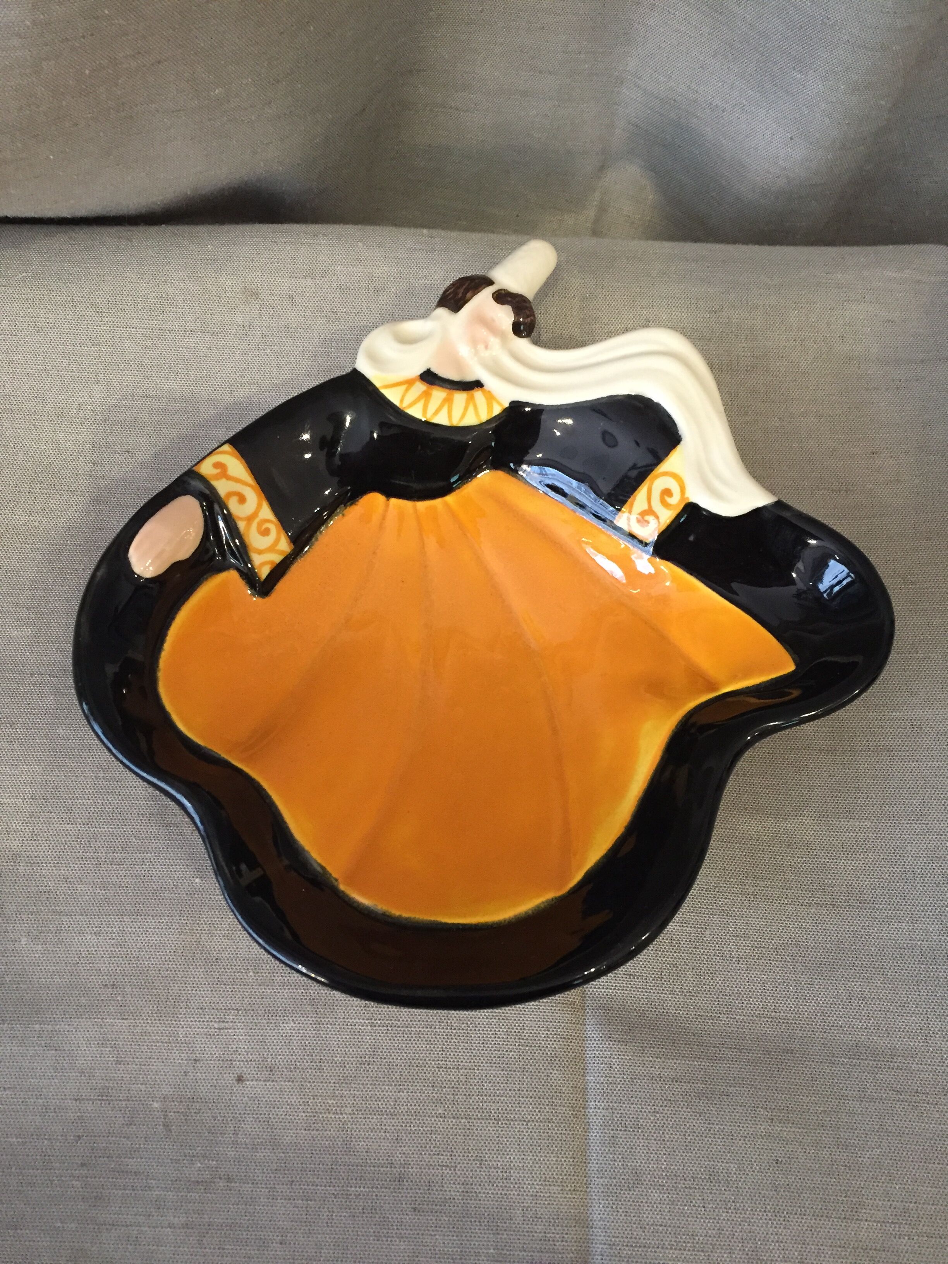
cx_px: 474
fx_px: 1059
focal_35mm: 29
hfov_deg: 48.2
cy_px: 632
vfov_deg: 61.7
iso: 250
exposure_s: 1/17
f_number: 2.2
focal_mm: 4.15
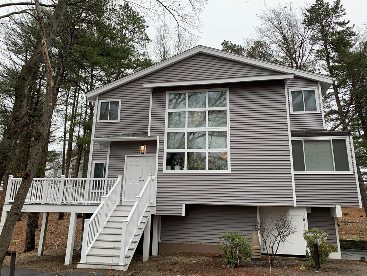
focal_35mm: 26
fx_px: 276
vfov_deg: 53.1
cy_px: 138
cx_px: 184
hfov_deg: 67.3
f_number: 1.8
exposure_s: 1/125
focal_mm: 4.25
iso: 25
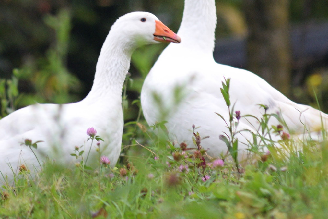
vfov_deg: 1.3
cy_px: -32
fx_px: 9722
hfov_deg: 1.9
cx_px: 162
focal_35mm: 1067
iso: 400
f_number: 5.6
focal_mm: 300
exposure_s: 1/400
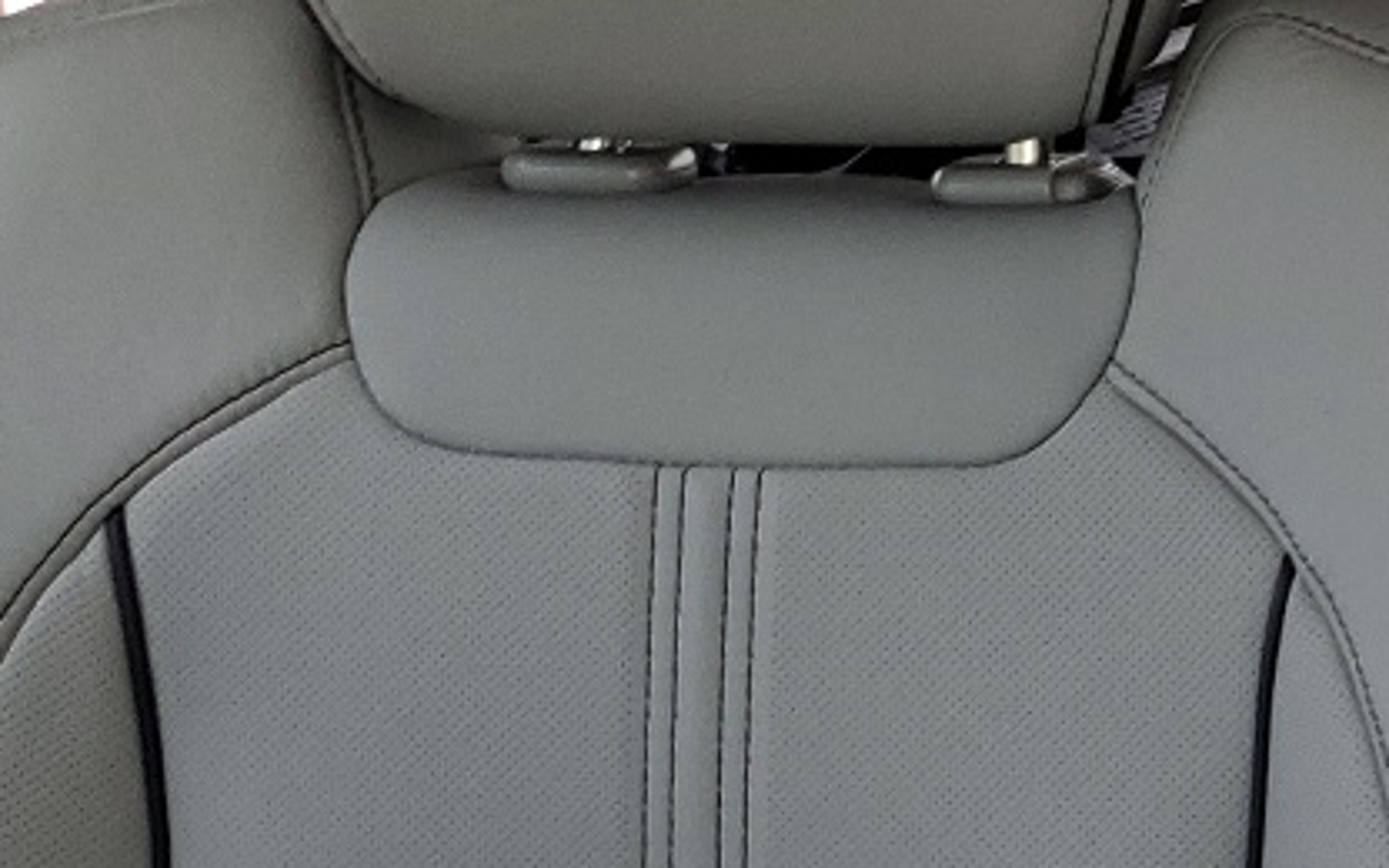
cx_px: 2264
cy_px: 845
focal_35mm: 106
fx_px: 4013
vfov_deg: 12.2
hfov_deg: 17.1
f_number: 1.5
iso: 50
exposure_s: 1/123
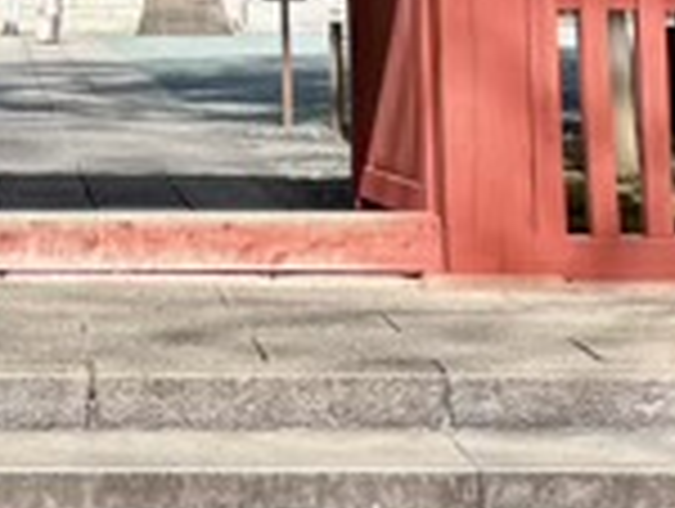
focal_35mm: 121
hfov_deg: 16.0
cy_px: -366
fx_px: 2363
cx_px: 14
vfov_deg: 11.5
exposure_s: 1/1016
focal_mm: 5.96
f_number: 1.6
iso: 50
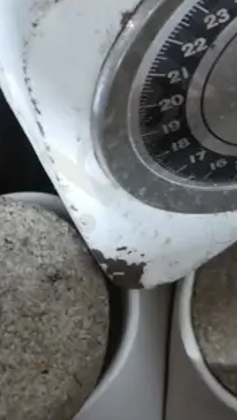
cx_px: 305
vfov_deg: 14.5
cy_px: -105
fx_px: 1594
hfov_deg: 8.4
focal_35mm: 143
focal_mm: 20
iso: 3200
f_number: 4.5
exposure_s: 1/25
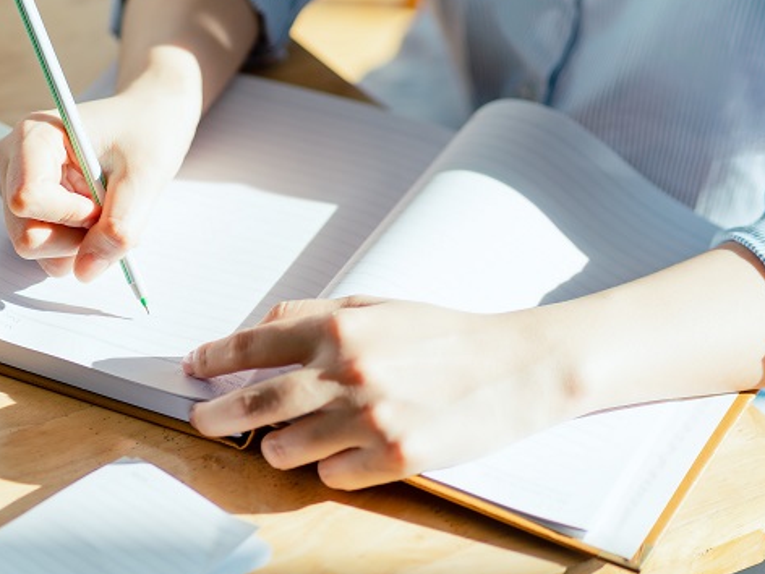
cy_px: 126
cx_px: 128
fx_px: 3823
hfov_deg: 11.4
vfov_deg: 8.6
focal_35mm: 173
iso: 100
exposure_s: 1/800
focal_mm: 85
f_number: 2.2
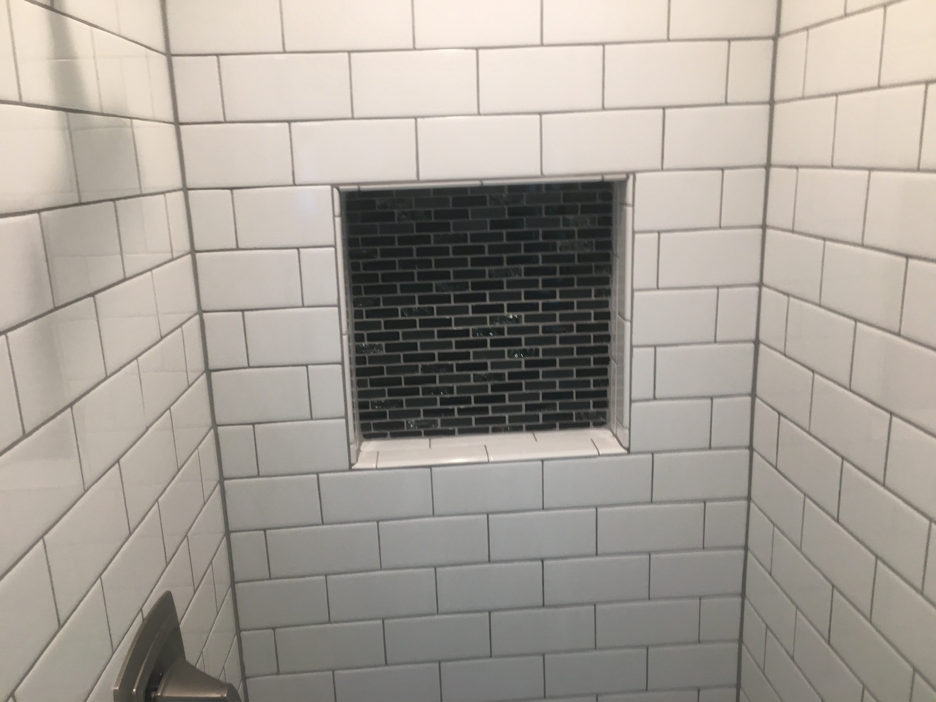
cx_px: 468
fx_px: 784
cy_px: 351
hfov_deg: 61.7
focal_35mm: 29
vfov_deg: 48.2
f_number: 2.2
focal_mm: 4.15
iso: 32
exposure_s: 1/30
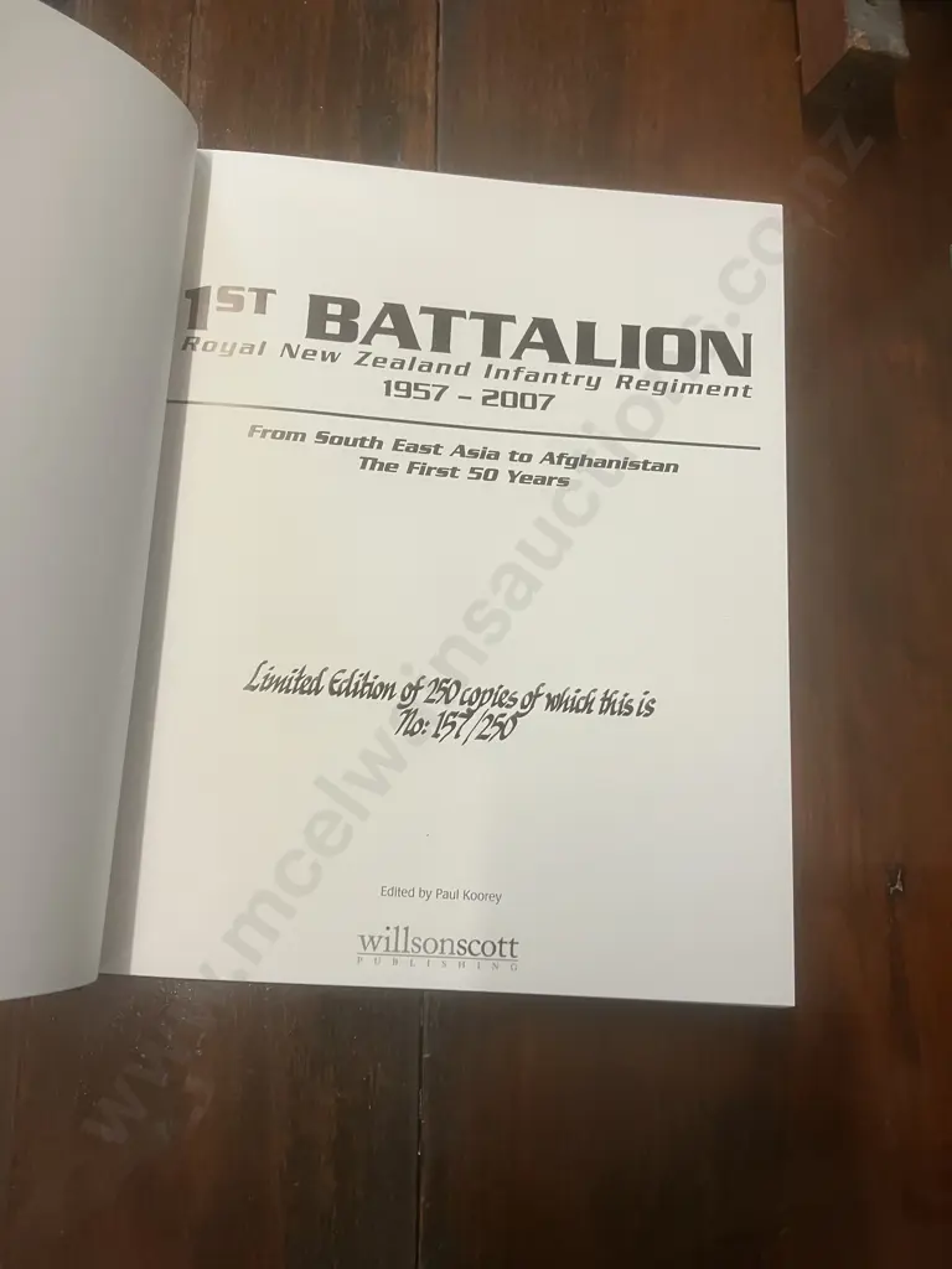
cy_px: 634
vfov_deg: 63.4
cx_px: 476
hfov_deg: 49.7
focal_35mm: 28
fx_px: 1027
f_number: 1.8
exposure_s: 1/50
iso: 80
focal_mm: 3.99
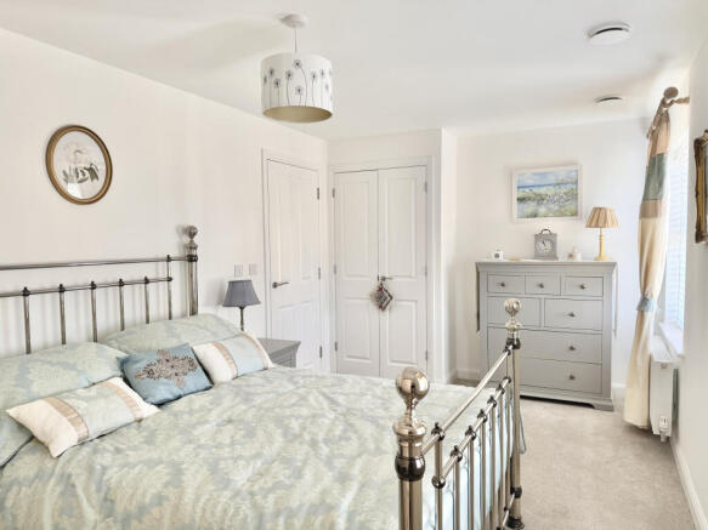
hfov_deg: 71.6
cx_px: 354
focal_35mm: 24
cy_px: 265
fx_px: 491
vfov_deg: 56.8
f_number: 1.78
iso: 125
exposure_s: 1/121
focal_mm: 6.76
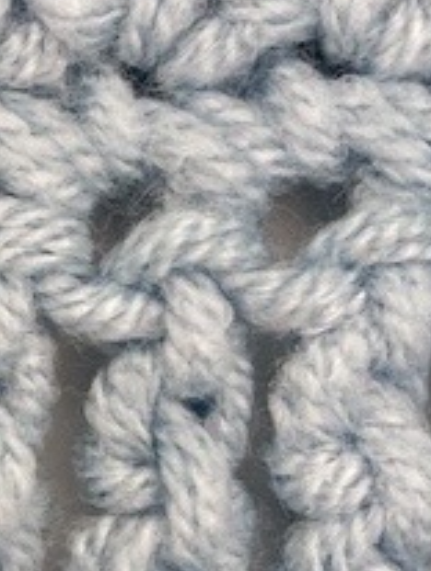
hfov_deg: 9.9
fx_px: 2234
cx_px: -558
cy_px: 717
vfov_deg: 14.1
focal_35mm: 135
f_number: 1.8
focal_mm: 3.99
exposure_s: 1/324
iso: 20
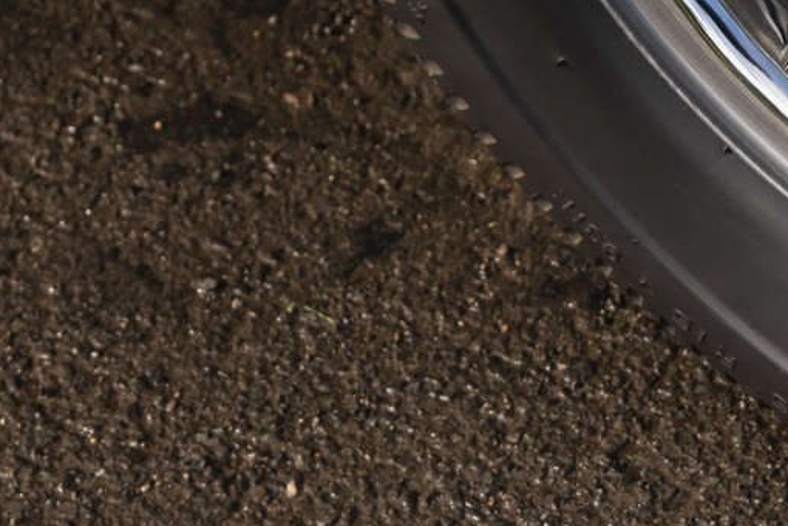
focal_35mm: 255
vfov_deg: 5.3
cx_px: 1256
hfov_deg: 7.9
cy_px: -330
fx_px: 5581
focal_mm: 65
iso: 200
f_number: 6.3
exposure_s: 1/200
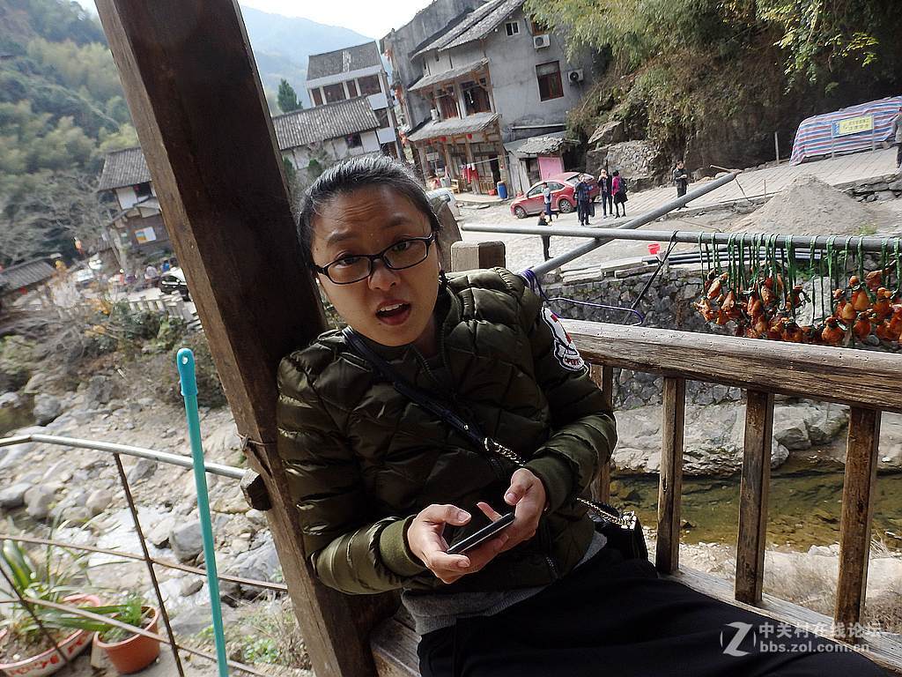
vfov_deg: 54.9
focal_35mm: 25
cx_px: 451
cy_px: 338
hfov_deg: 69.4
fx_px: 651
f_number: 3
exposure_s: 1/400
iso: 100
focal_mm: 4.5
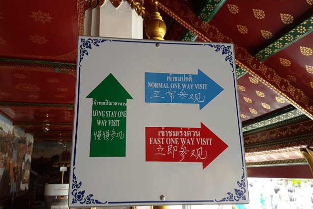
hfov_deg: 65.5
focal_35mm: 28
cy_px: 112
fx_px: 243
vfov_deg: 46.4
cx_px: 153
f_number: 1.7
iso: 125
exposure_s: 1/100
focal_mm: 4.2
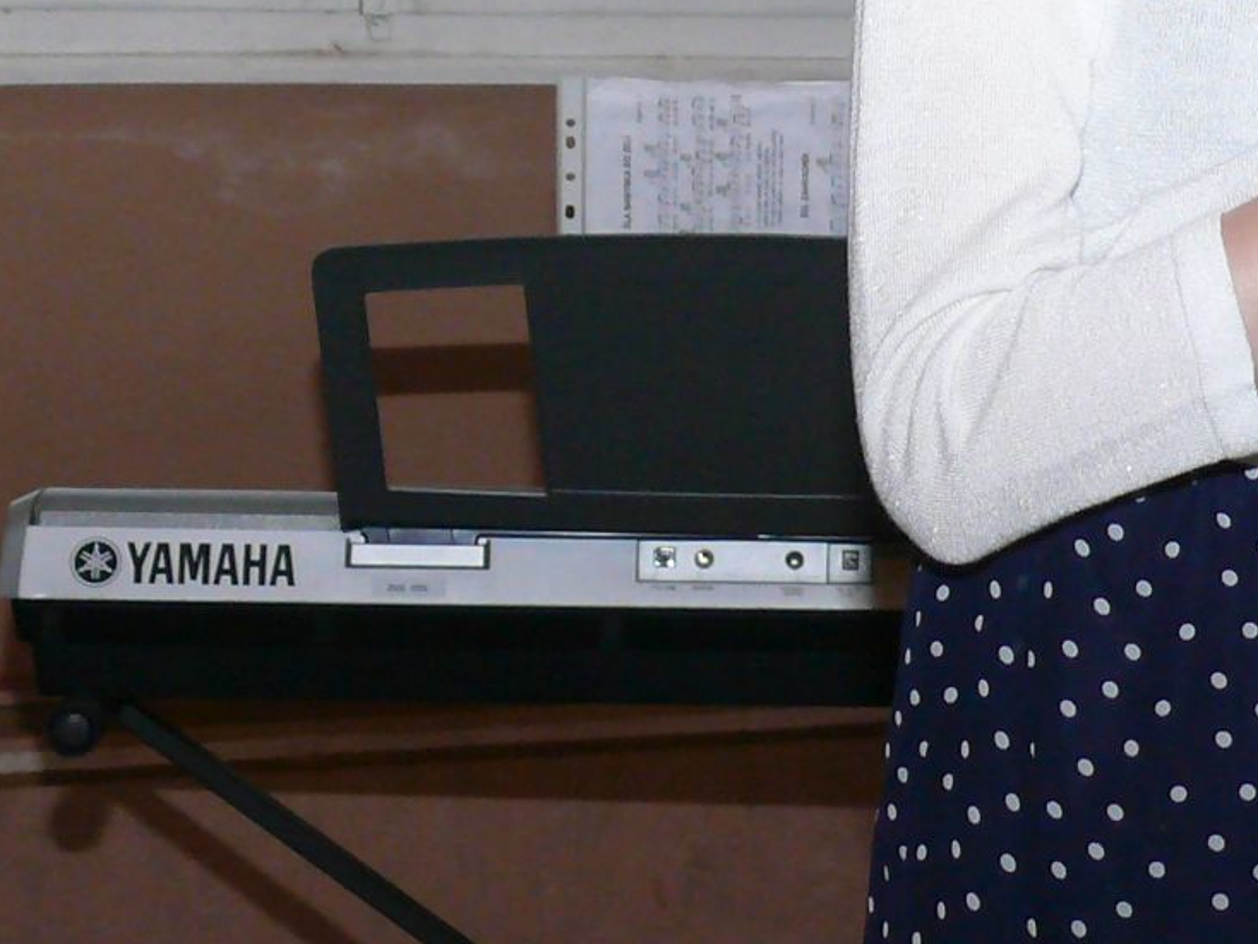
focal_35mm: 159
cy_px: -290
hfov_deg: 12.1
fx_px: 5780
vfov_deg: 9.2
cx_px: 1633
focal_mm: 9.9
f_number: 3.2
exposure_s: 1/125
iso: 200
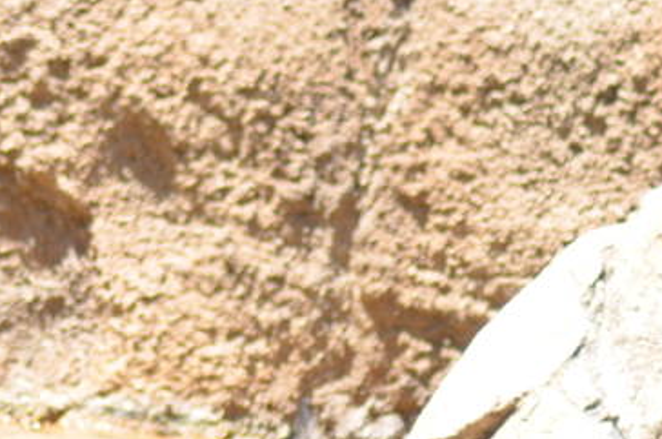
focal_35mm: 606
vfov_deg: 2.3
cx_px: -105
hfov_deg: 3.4
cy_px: 816
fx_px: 11119
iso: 100
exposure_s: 1/200
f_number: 4.5
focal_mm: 92
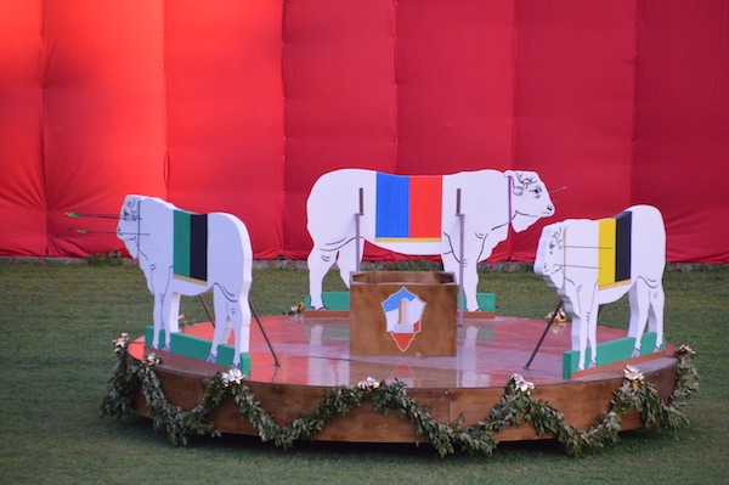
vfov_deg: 3.4
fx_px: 8194
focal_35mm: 405
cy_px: 242
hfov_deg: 5.1
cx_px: 364
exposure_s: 1/500
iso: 1400
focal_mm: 270
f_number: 6.3
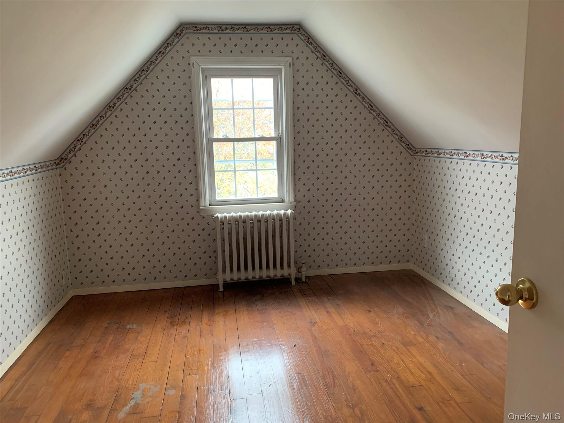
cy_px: 212
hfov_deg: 67.3
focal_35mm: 26
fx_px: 424
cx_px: 282
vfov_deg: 53.1
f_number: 1.8
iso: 250
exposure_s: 1/60
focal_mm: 4.25
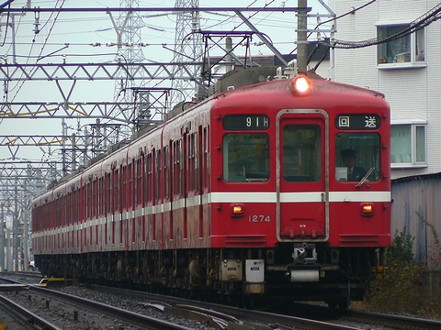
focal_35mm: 372
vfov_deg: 4.0
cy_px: 165
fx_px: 4739
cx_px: 220
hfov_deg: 5.3
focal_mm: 62
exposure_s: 1/320
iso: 80
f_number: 4
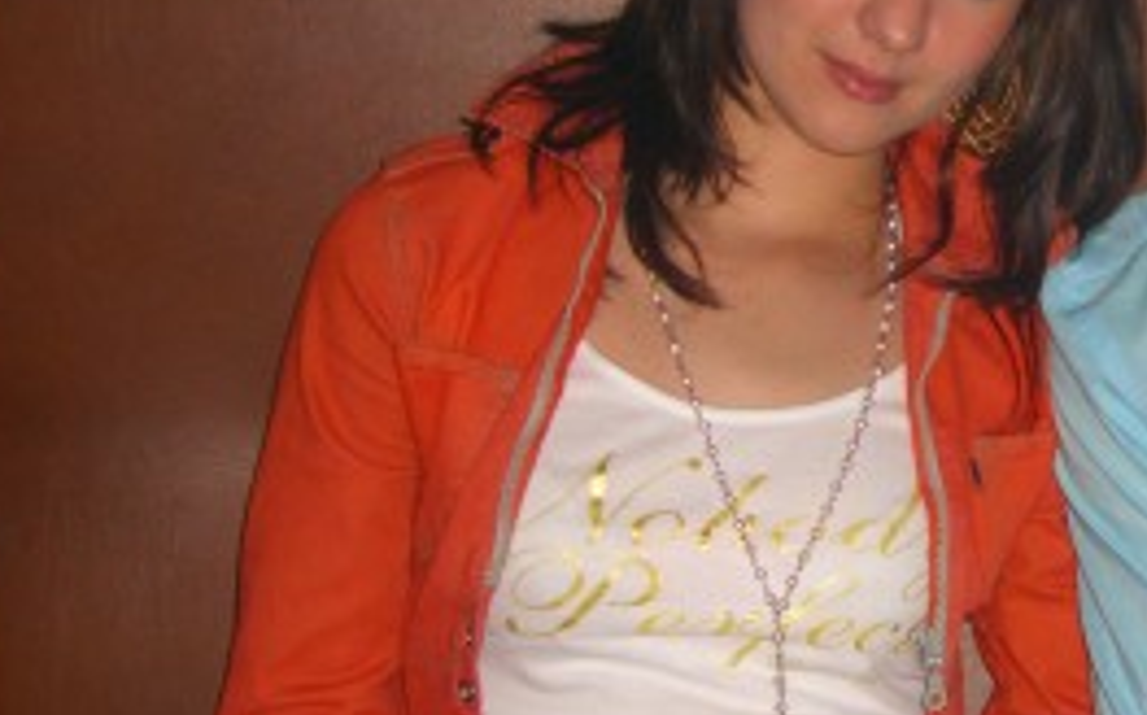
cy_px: 314
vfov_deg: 14.2
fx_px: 2874
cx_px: 1103
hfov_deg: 21.9
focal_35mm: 92
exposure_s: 1/60
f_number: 2.8
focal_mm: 7.9
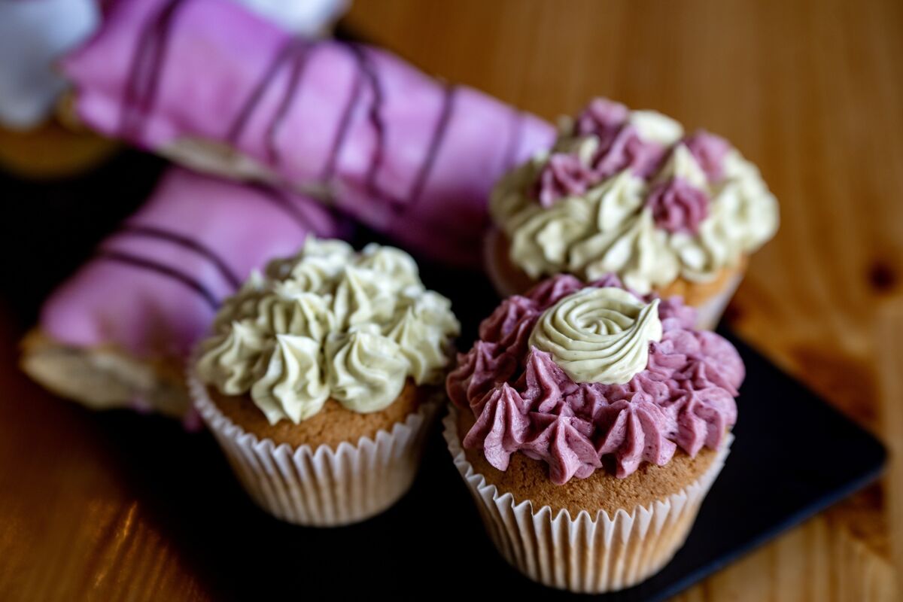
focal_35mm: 70
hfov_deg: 28.8
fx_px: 1756
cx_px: 452
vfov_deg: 19.5
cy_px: 301
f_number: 3.5
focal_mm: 70
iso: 250
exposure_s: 1/160
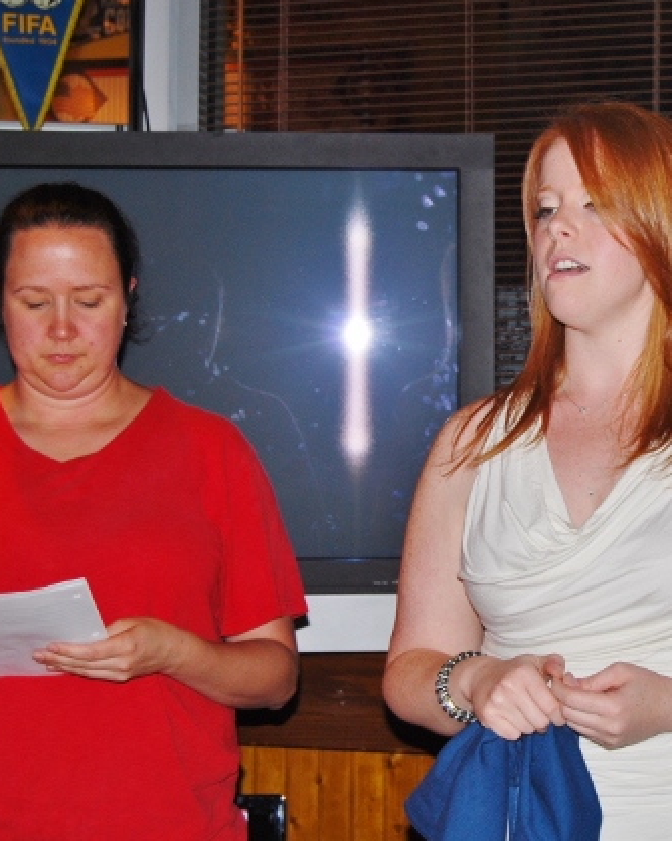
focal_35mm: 82
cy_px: 418
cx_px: 549
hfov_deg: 18.5
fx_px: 2040
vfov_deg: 23.3
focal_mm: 38
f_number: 5
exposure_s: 1/60
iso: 200
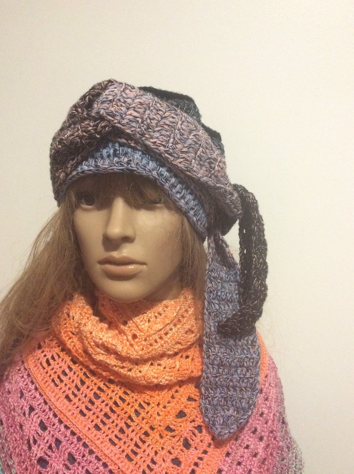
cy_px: 237
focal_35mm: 32
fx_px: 437
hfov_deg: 44.1
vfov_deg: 56.9
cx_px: 177
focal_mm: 3.3
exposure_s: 1/17
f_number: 2.4
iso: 320
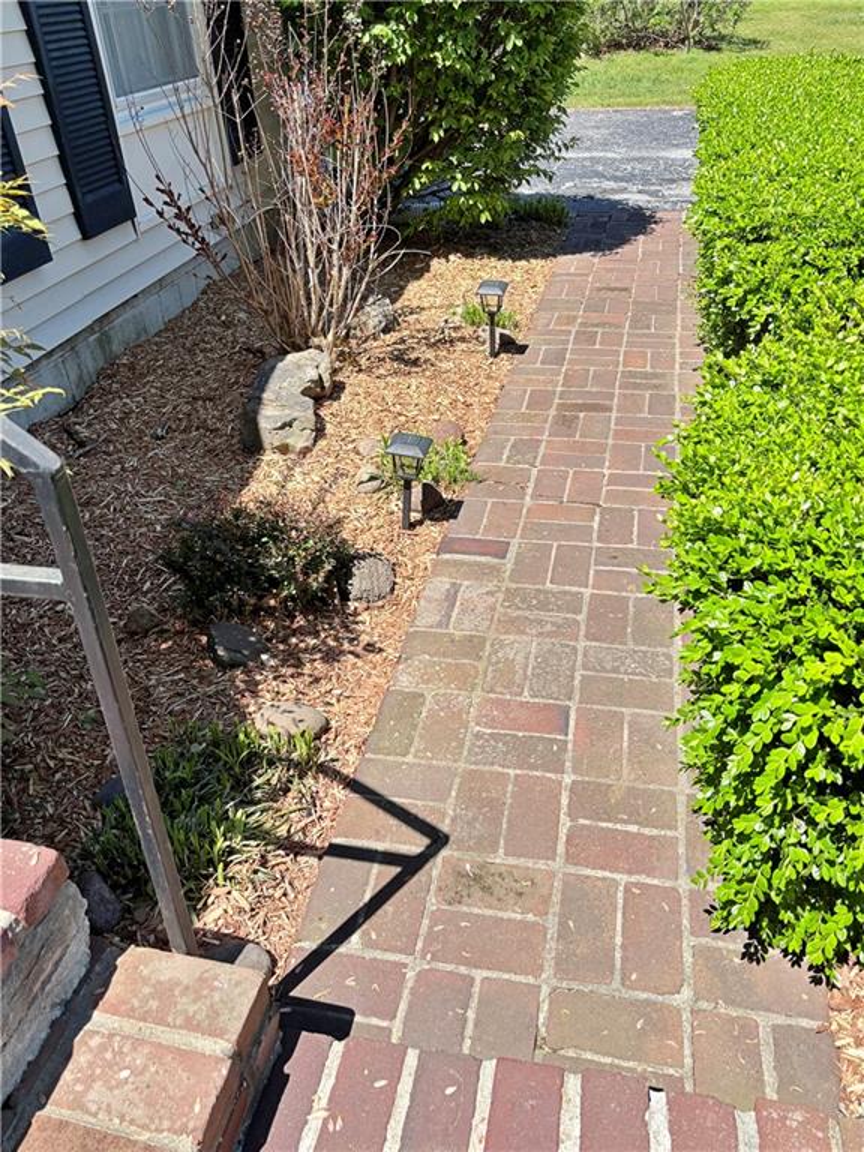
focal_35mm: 26
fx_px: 865
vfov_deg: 67.3
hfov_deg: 53.1
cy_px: 576
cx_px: 432
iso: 50
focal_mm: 5.96
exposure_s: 1/2513
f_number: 1.6
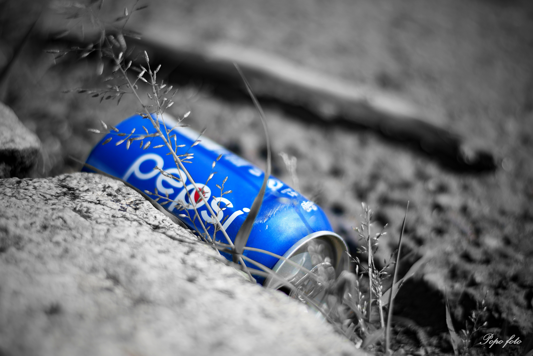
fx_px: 1110
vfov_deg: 18.2
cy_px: 178
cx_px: 266
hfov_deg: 27.0
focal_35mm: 75
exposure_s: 1/4000
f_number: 1.8
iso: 100
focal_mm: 50
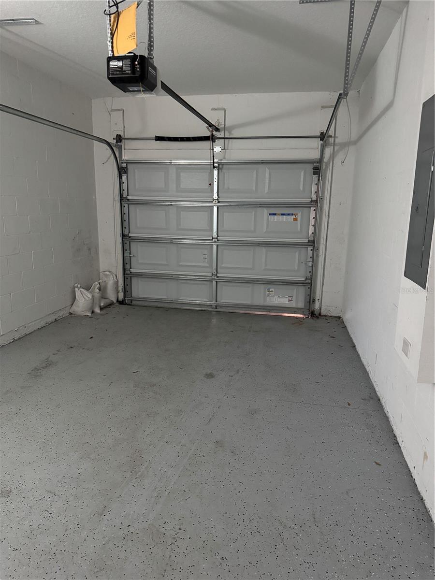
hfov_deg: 56.8
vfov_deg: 71.6
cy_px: 290
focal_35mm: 24
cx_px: 218
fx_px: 402
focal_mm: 6.76
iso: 1000
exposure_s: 1/39
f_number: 1.78
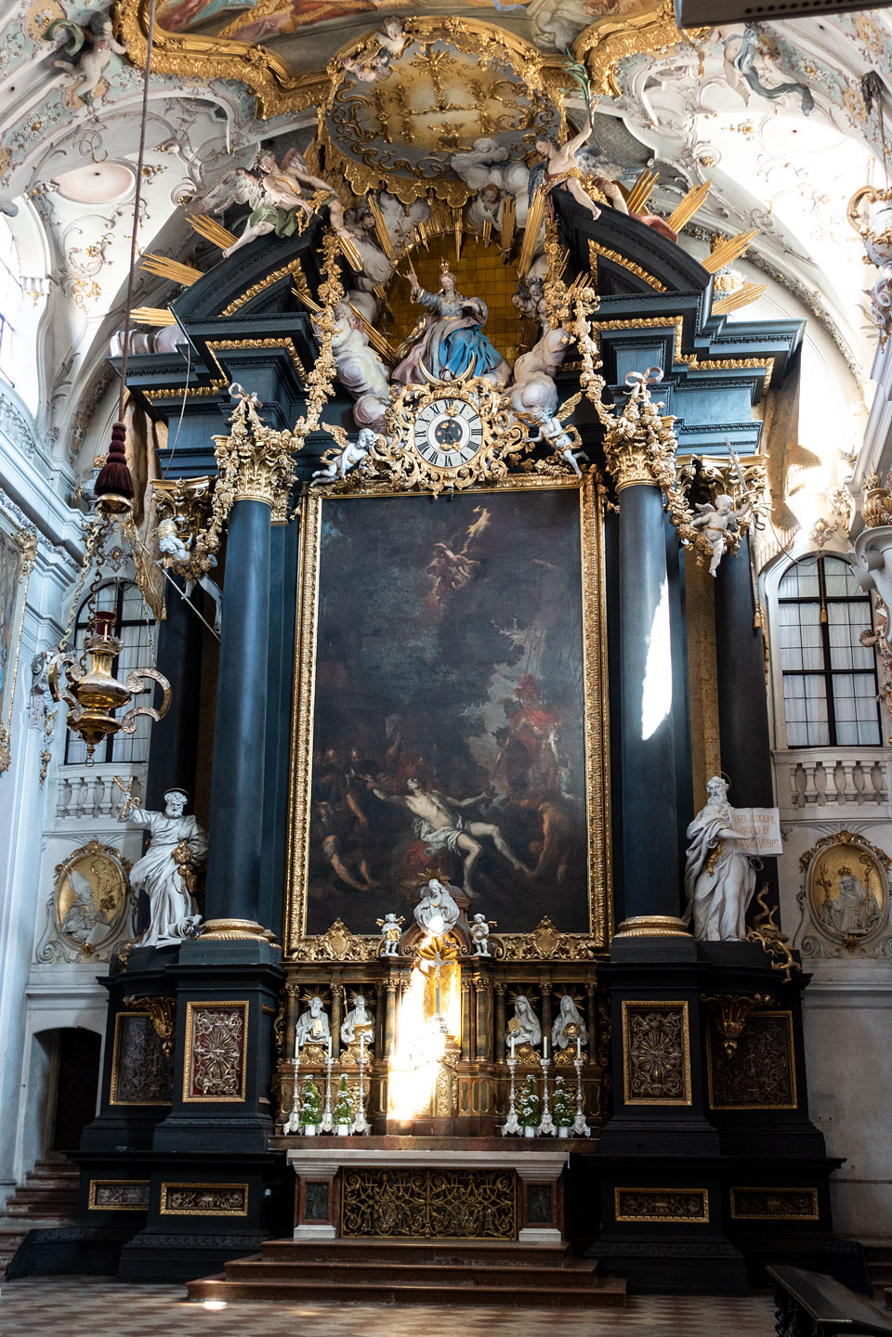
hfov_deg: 34.2
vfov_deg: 49.6
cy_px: 668
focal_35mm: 39
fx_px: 1449
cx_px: 446
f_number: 2.8
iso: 800
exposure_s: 1/60
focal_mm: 14.3
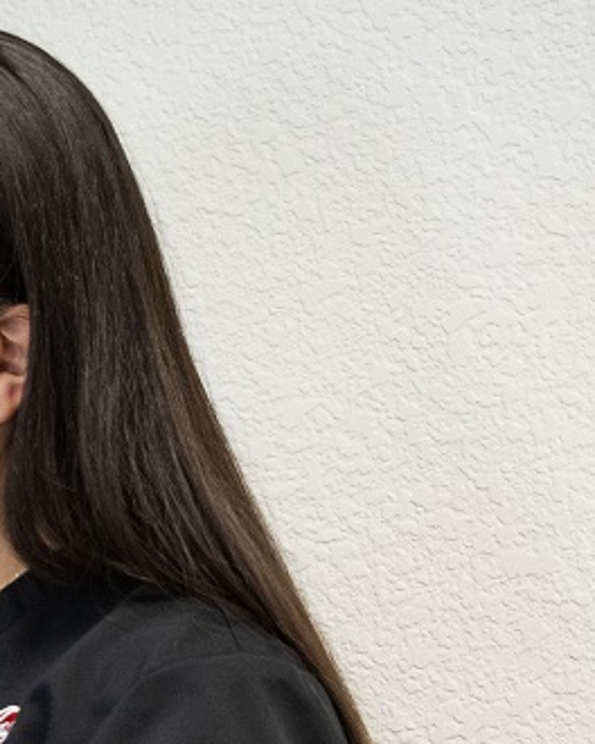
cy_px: 848
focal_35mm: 135
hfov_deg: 10.4
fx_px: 2980
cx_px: -638
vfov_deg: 13.9
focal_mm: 39.7
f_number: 4
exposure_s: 1/160
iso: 1600
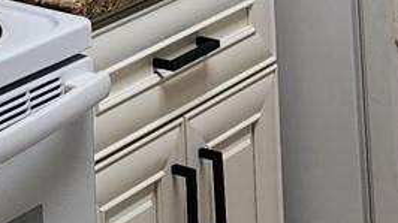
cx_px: -178
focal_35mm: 151
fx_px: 1592
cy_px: -397
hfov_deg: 13.5
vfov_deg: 7.3
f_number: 1.8
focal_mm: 6.4
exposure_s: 1/120
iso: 100
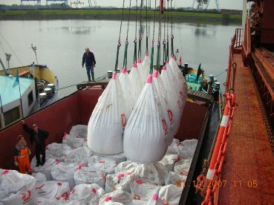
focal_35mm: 35
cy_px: 102
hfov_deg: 52.7
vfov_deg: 40.6
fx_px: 277
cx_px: 137
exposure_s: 1/88.1
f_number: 8.5
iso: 50
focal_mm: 5.8
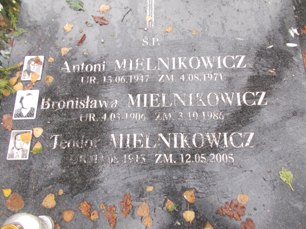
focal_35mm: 26
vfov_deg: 53.1
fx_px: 230
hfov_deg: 67.3
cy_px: 114
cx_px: 153
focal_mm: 4.6
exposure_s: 1/25
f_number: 3.2
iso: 125
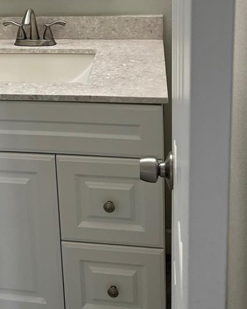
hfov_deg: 25.7
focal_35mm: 58
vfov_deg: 30.1
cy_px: -3
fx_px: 530
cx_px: 46
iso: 80
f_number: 1.5
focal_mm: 5.7
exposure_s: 1/120
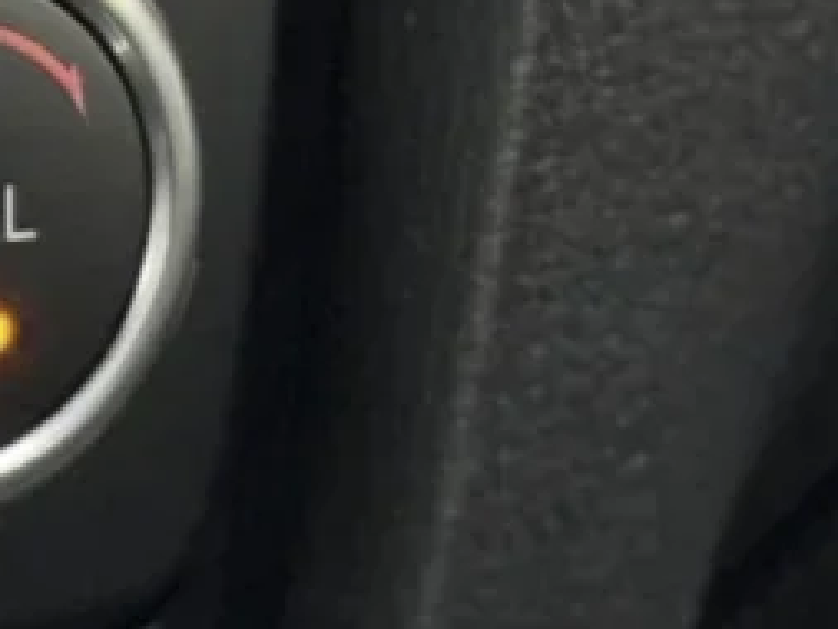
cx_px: -1597
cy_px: 364
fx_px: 9543
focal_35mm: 394
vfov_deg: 3.8
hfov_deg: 4.8
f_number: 1.6
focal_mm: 5.96
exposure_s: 1/38
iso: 250
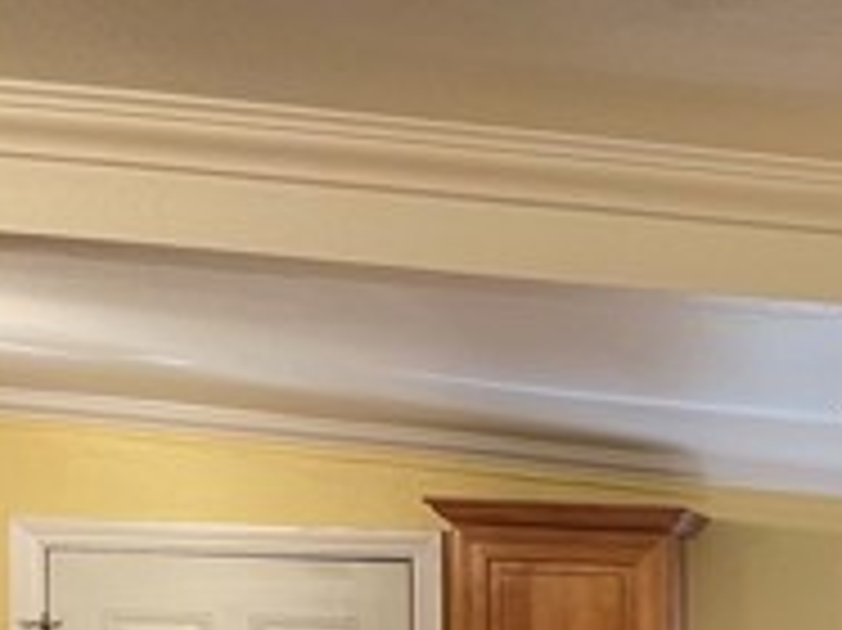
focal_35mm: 89
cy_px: 864
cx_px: 1400
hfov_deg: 18.4
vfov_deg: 15.6
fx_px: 2163
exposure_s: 1/60
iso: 80
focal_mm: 4.2
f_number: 1.6
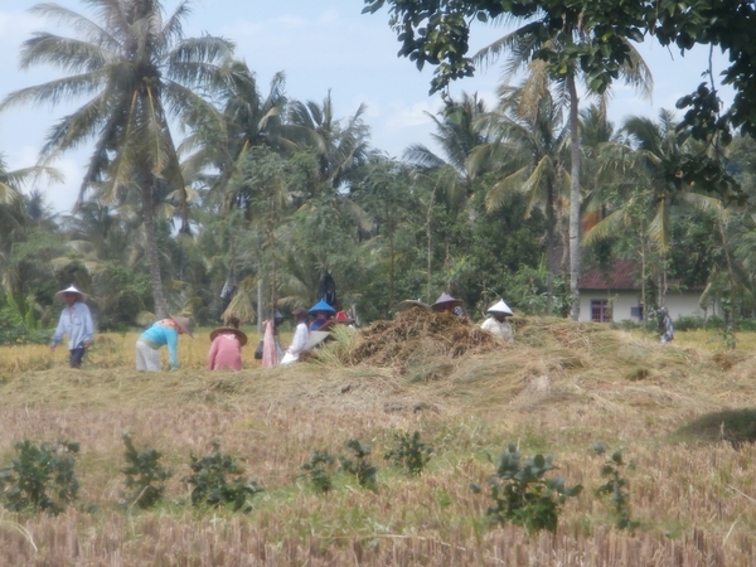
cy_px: 284
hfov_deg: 8.2
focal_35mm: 240
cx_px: 378
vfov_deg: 6.2
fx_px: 5242
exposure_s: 1/200
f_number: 5.8
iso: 125
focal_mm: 42
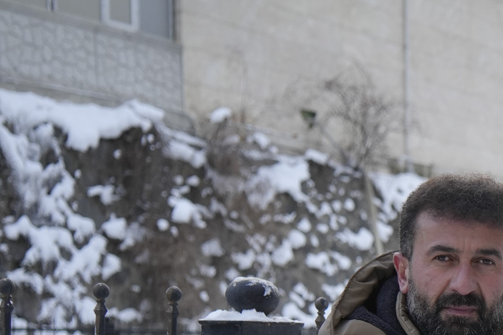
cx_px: 653
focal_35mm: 106
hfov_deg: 18.0
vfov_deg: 12.5
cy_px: 435
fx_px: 1481
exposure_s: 1/200
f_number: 4
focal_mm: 38
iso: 500
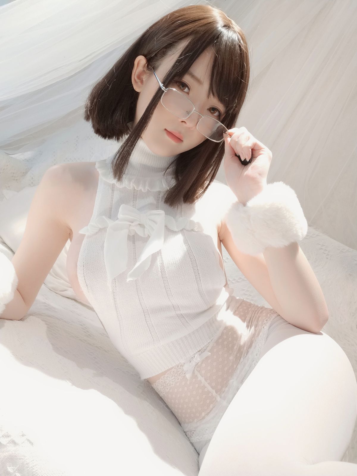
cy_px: 238
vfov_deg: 69.4
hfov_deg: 54.9
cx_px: 178
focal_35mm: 25
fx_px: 344
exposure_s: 1/25
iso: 100
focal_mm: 4.36
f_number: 1.8
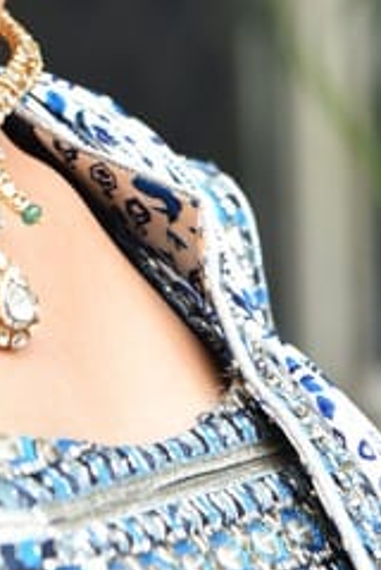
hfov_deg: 3.5
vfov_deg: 5.2
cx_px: -100
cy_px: -79
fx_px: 6220
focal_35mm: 393
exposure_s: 1/125
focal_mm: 98
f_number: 4.5
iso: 800
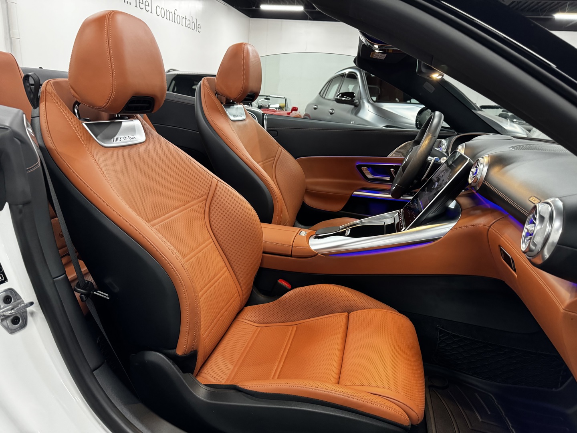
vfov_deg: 56.8
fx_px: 400
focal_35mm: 24
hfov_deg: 71.6
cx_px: 288
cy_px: 216
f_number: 1.78
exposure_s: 1/60
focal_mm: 6.86
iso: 640
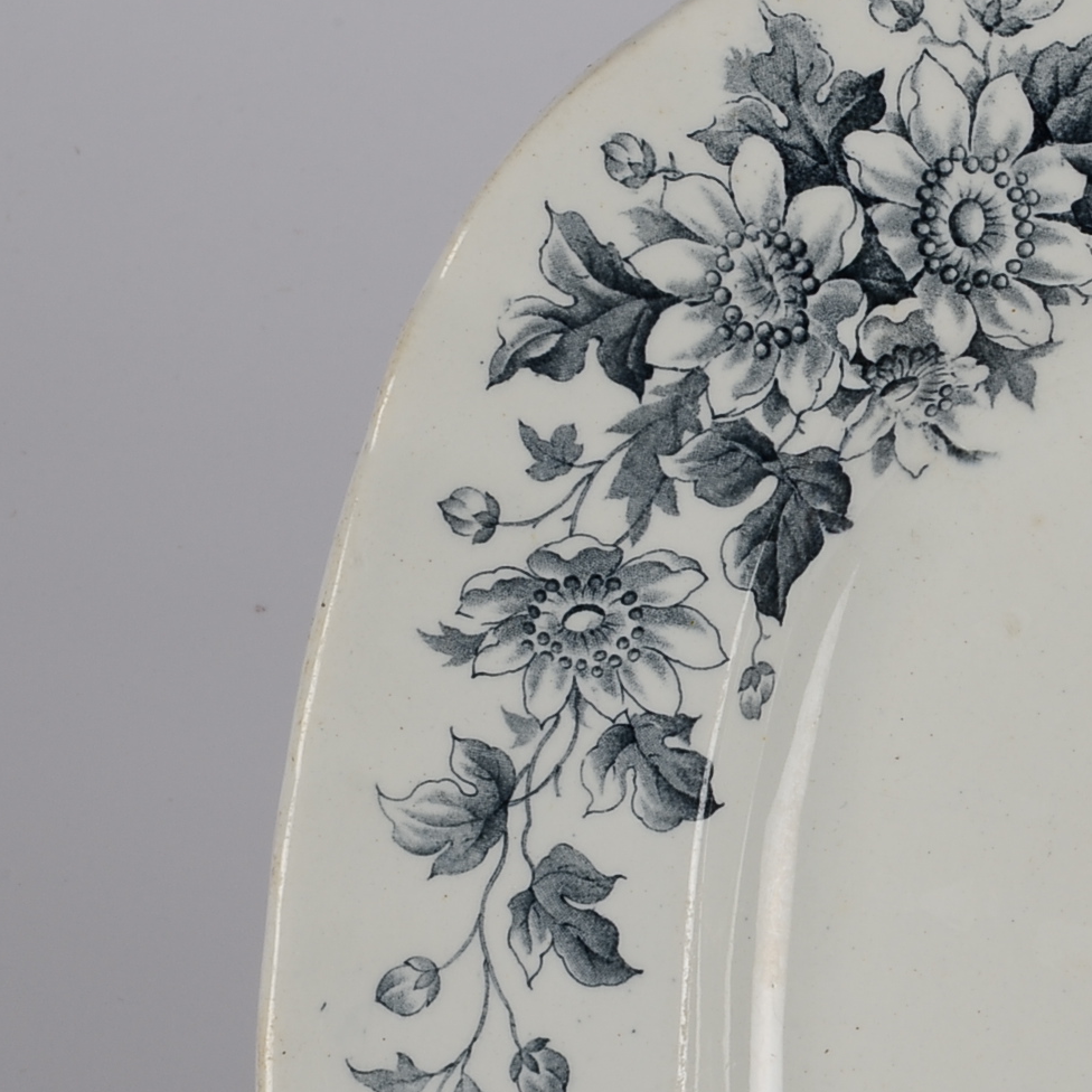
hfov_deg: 5.2
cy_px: 361
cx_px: 953
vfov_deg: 5.2
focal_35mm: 337
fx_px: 12030
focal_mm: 105
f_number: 22
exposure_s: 1/125
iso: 100
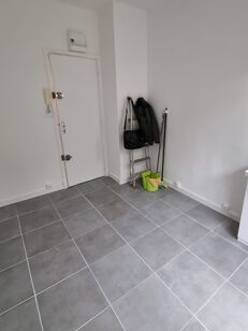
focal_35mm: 18
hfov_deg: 71.0
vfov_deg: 87.7
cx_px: 146
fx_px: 172
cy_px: 156
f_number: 2.2
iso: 250
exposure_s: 1/50
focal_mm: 2.2
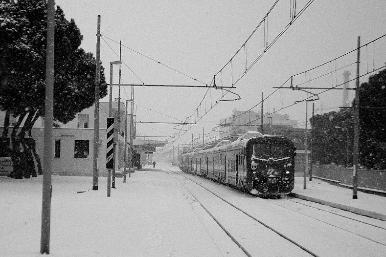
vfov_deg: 19.9
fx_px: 734
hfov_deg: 29.4
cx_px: 194
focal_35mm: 69
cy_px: 130
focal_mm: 45
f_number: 5.6
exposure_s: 1/125
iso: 100
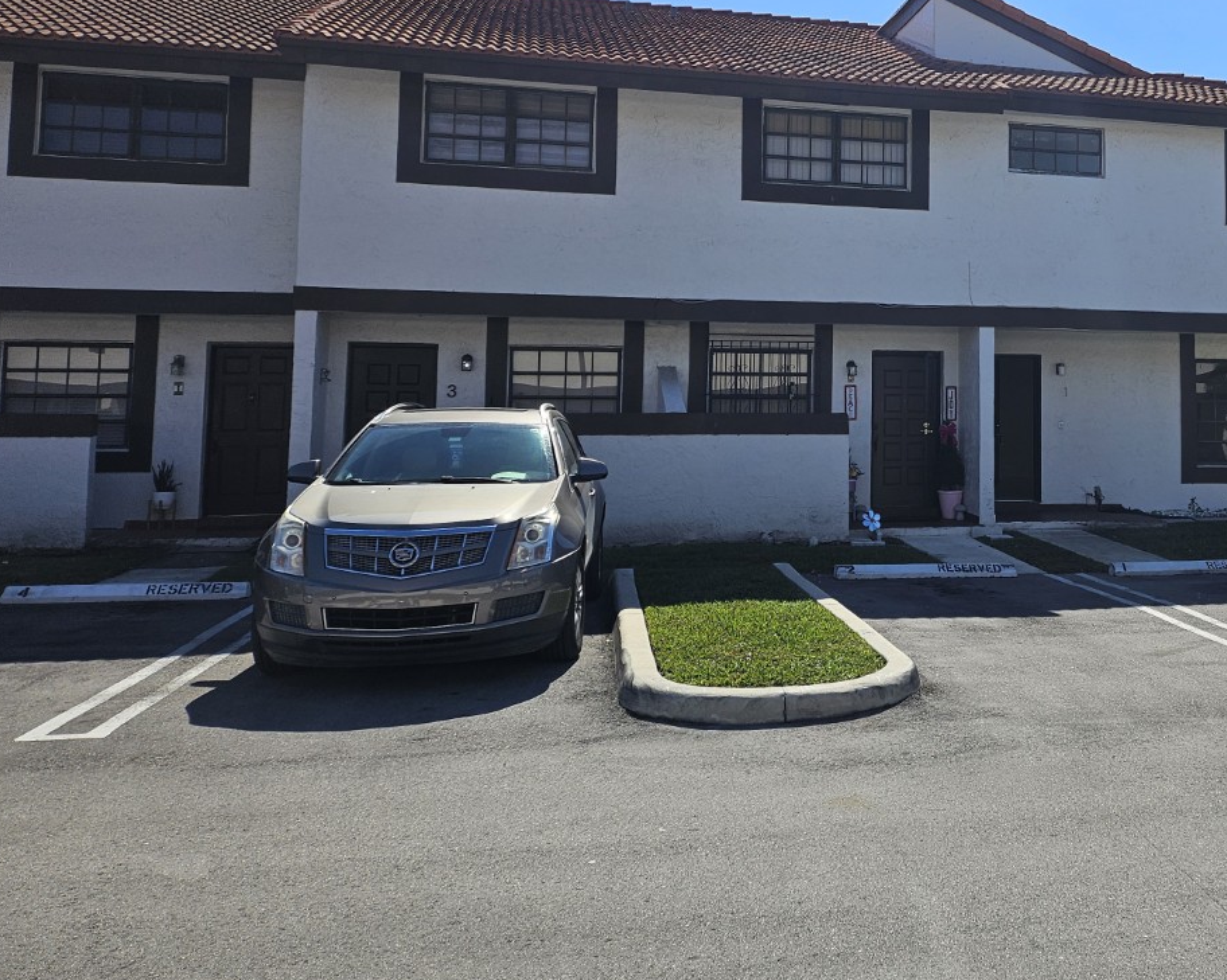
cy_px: 305
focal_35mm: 37
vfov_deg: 39.5
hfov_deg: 46.9
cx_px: 951
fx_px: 1343
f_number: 1.8
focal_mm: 5
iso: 50
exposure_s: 1/4913
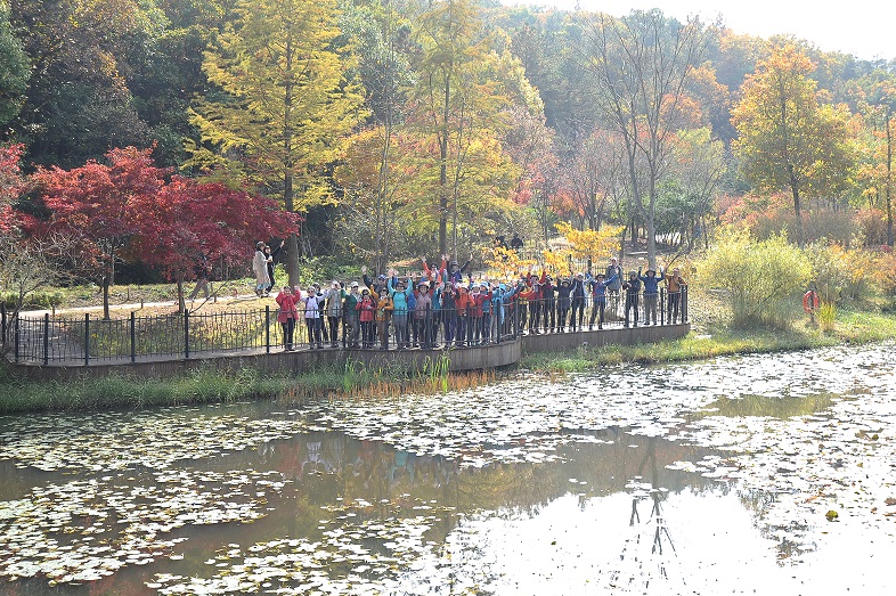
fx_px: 1144
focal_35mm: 46
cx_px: 454
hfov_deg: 42.8
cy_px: 222
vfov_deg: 29.1
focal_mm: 34
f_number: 5.6
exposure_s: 1/160
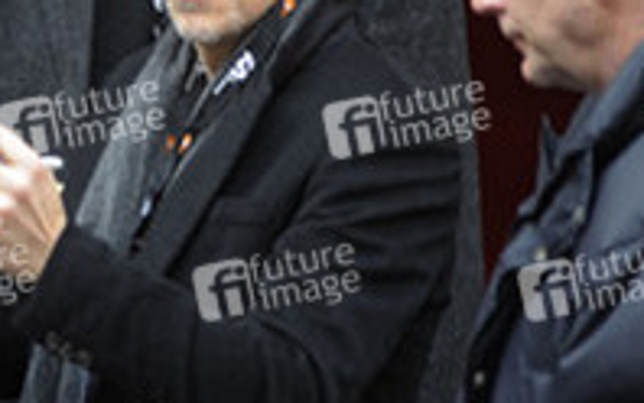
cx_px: -5
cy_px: 39
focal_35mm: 581
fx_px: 10203
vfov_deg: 2.3
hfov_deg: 3.6
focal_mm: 250
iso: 1000
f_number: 5.6
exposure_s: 1/160
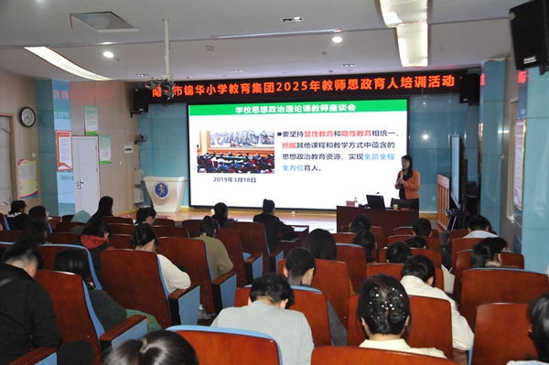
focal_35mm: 34
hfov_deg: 55.8
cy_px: 182
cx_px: 274
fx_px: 518
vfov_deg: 38.8
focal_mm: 34
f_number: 7.1
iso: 6400
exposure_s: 1/250
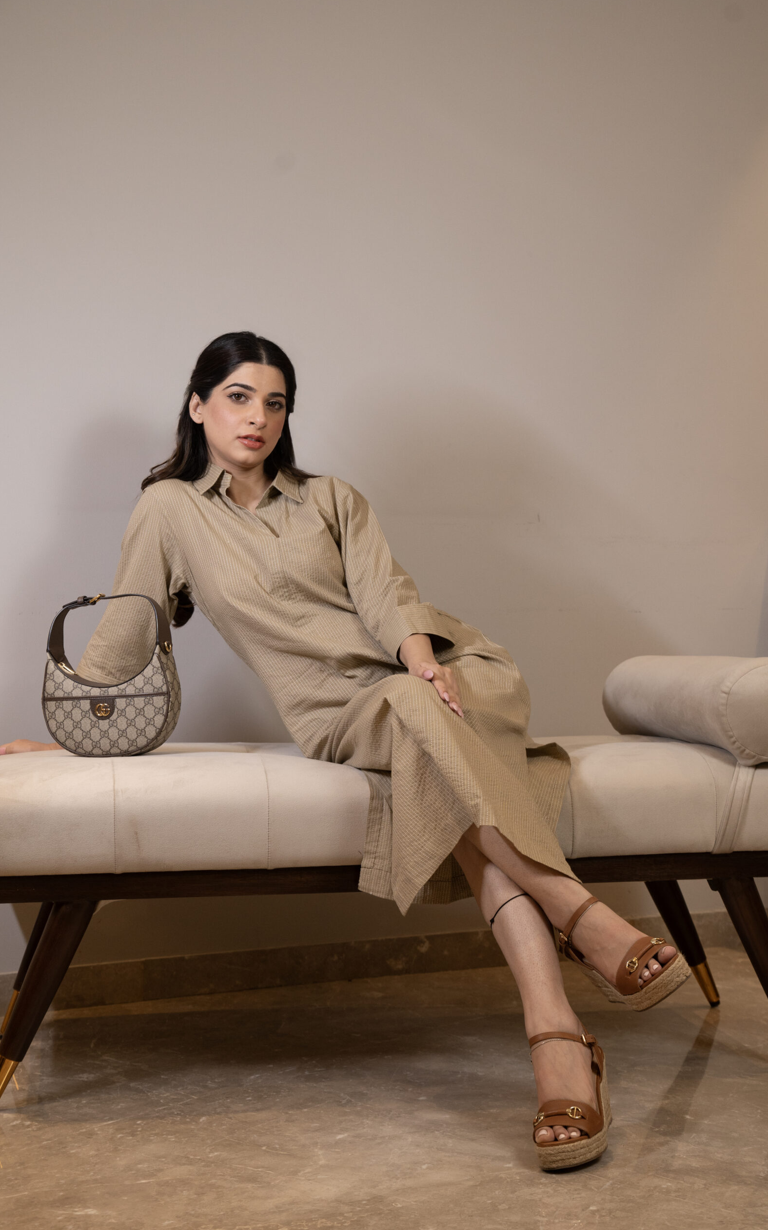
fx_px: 1976
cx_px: 400
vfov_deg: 34.6
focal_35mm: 59
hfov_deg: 22.0
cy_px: 614
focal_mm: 57
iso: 1000
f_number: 5
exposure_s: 1/100
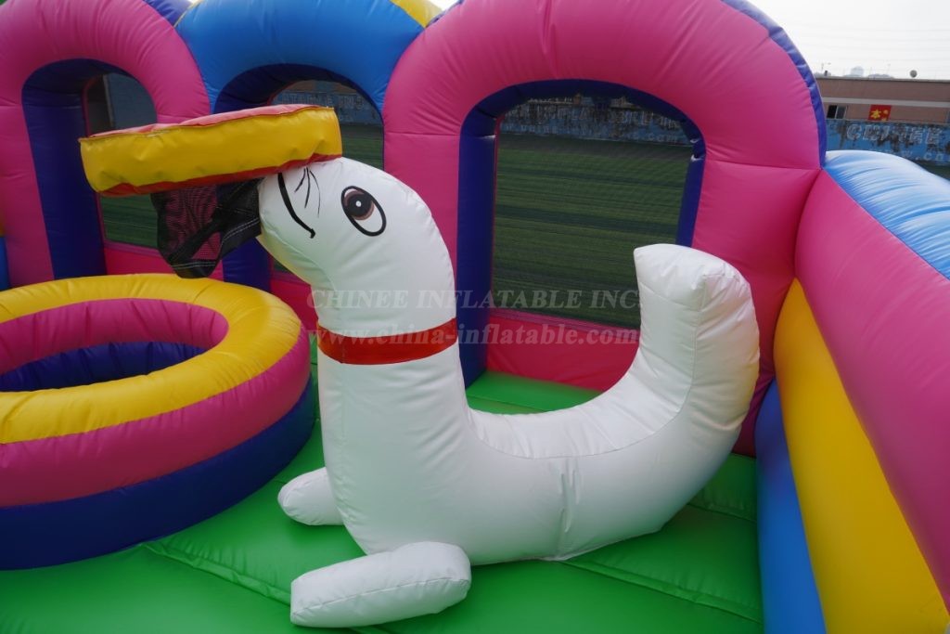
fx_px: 633
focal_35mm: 24
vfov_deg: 53.1
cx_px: 475
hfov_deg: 73.7
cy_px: 317
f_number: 8
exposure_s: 1/160
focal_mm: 16
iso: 100
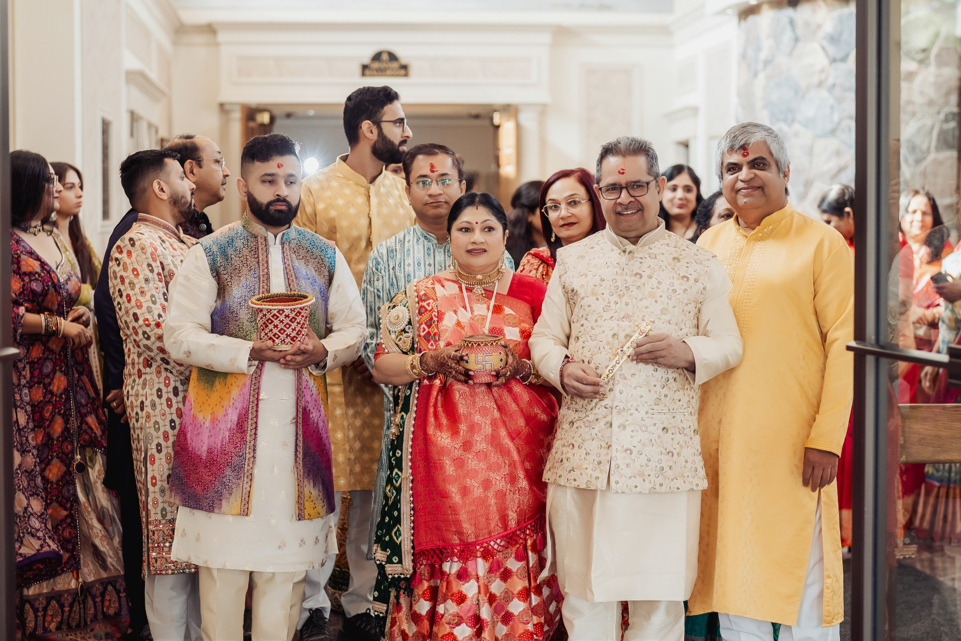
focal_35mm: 75
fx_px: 2002
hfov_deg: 27.0
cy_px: 320
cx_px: 480
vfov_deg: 18.2
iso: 320
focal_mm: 50
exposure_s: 1/200
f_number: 2
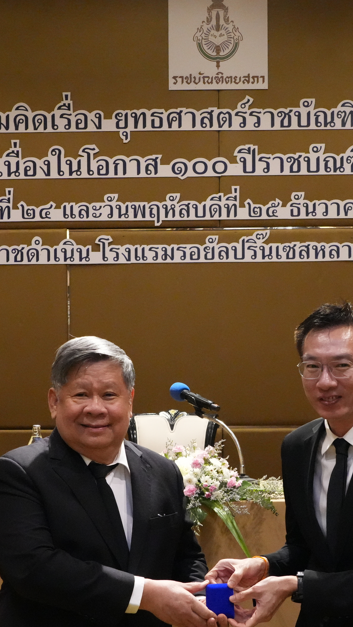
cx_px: 218
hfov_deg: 20.0
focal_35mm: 60
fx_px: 998
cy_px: 362
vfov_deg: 34.8
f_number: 5.6
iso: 10000
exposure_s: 1/60
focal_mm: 30
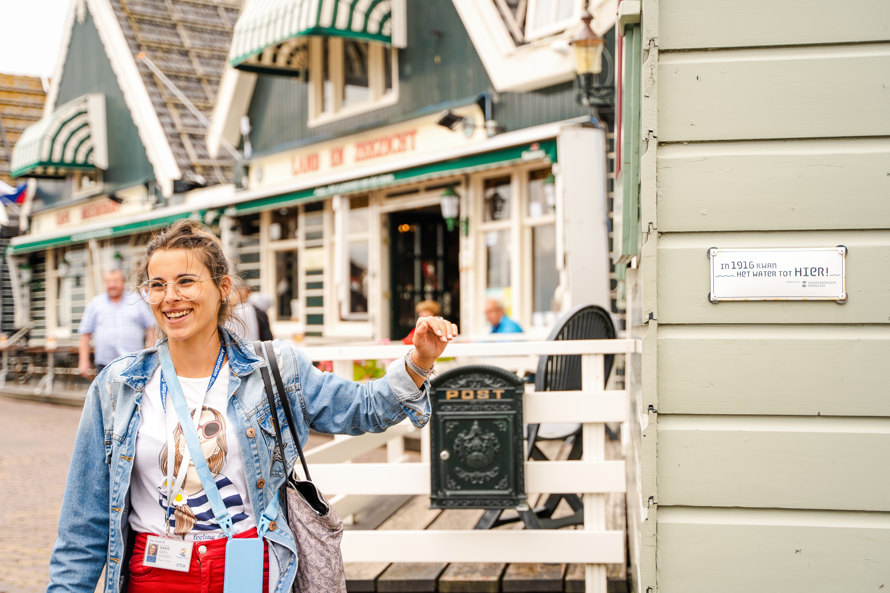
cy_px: 296
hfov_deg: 41.1
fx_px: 1187
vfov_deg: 28.1
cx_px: 445
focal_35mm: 48
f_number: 2.8
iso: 100
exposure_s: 1/500
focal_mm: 48
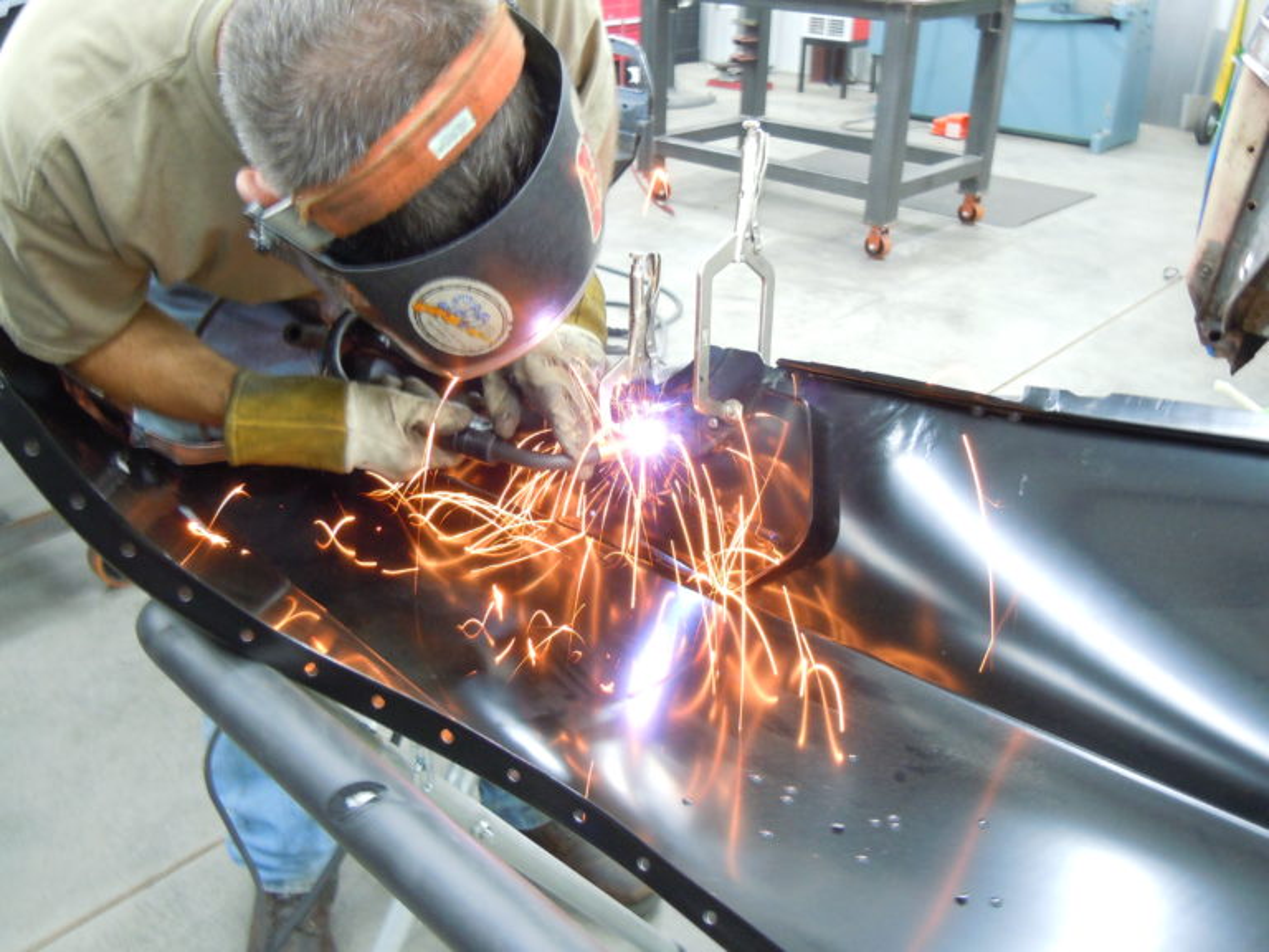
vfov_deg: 46.8
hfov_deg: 60.0
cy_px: 476
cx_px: 634
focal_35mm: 30
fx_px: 1100
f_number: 3.5
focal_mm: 5.4
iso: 400
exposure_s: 1/6
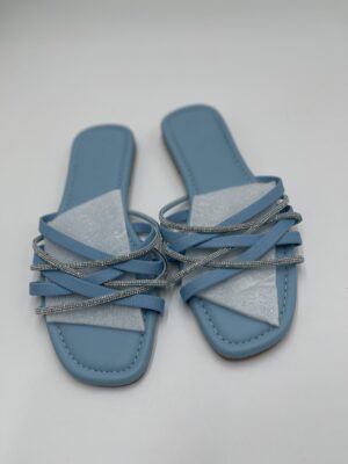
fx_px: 349
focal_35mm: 26
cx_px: 174
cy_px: 232
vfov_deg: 67.3
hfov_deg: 53.1
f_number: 1.6
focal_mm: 5.1
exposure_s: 1/969
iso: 50
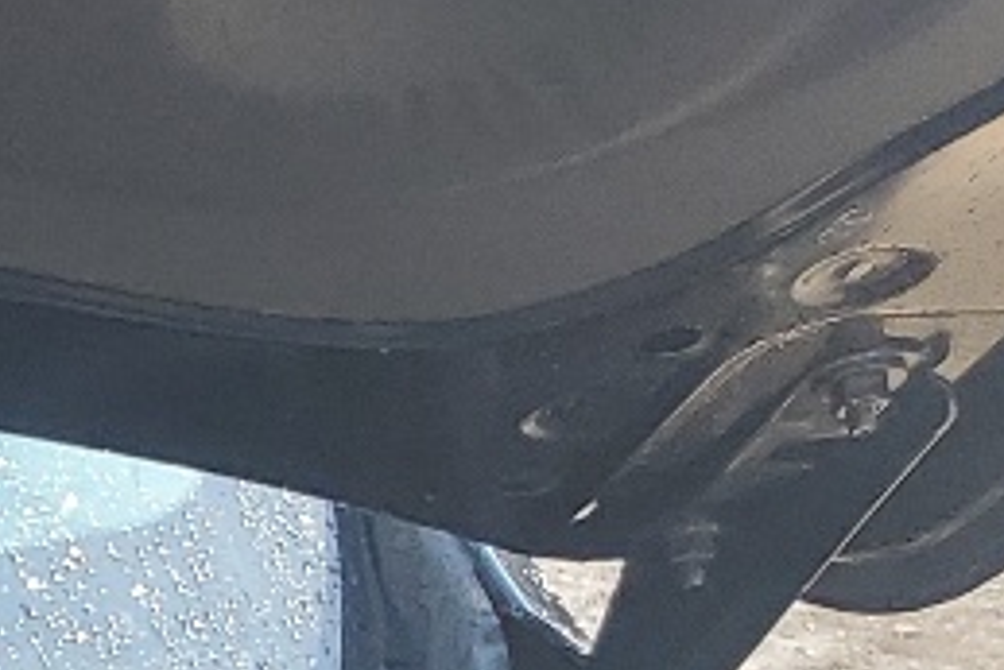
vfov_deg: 7.3
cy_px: 2037
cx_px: -1698
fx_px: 4660
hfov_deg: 10.1
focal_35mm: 167
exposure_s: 1/400
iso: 50
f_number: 1.5
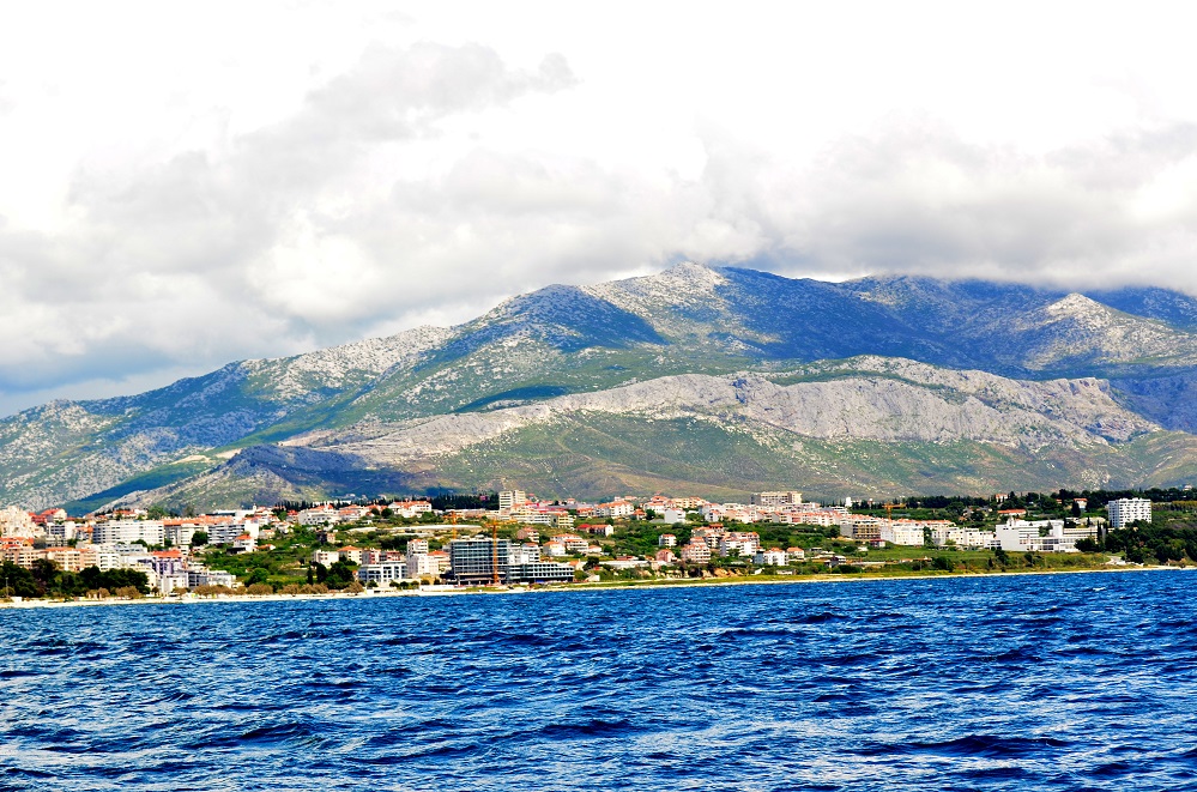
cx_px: 598
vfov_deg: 13.0
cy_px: 396
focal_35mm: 105
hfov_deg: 19.5
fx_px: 3483
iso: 100
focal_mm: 70
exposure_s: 1/320
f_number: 5.6
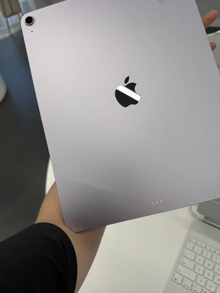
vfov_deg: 71.6
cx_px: 110
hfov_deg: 56.8
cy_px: 146
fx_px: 203
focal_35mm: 24
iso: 100
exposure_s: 1/387
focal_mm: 6.76
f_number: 1.78
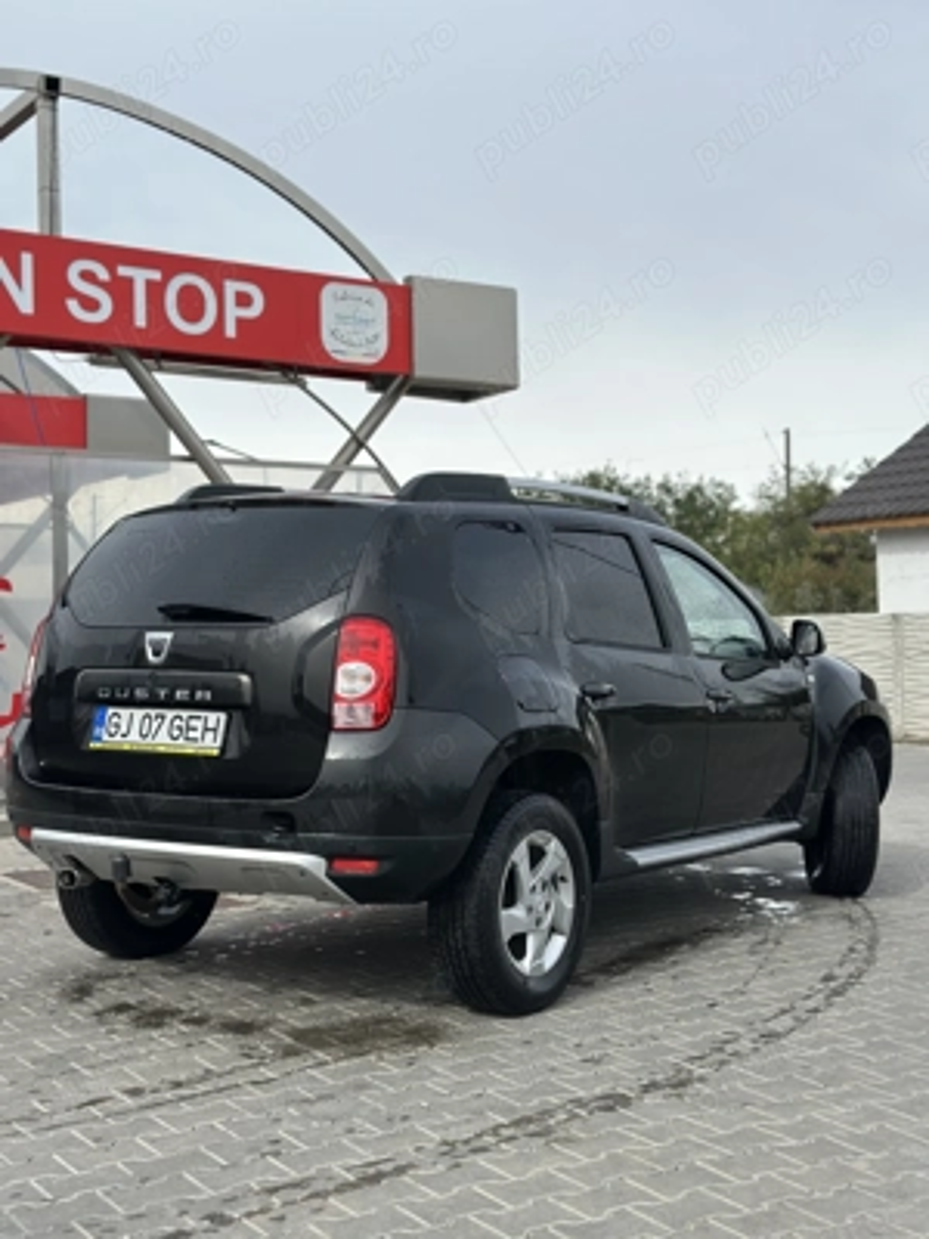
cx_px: 464
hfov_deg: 30.3
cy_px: 620
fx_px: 1718
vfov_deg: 39.7
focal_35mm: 48
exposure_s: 1/6623
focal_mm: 6.86
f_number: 1.78
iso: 100
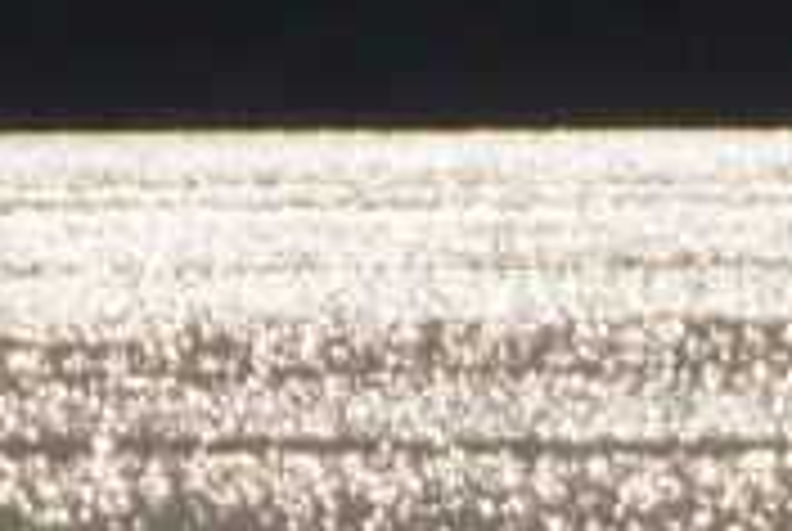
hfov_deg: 2.0
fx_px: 22456
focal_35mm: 1019
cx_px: 2027
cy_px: 814
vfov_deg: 1.4
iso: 100
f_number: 9
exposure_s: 1/500
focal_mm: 120
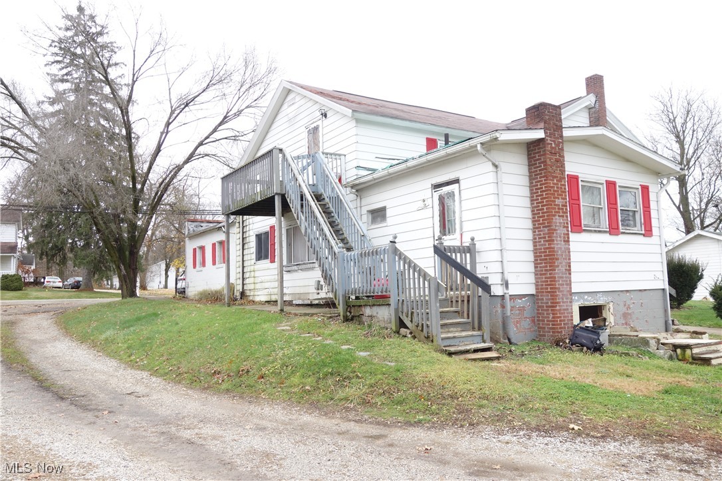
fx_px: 562
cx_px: 361
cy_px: 240
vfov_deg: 46.4
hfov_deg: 65.5
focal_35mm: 28
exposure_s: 1/100
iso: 125
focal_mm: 10.4
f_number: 3.5
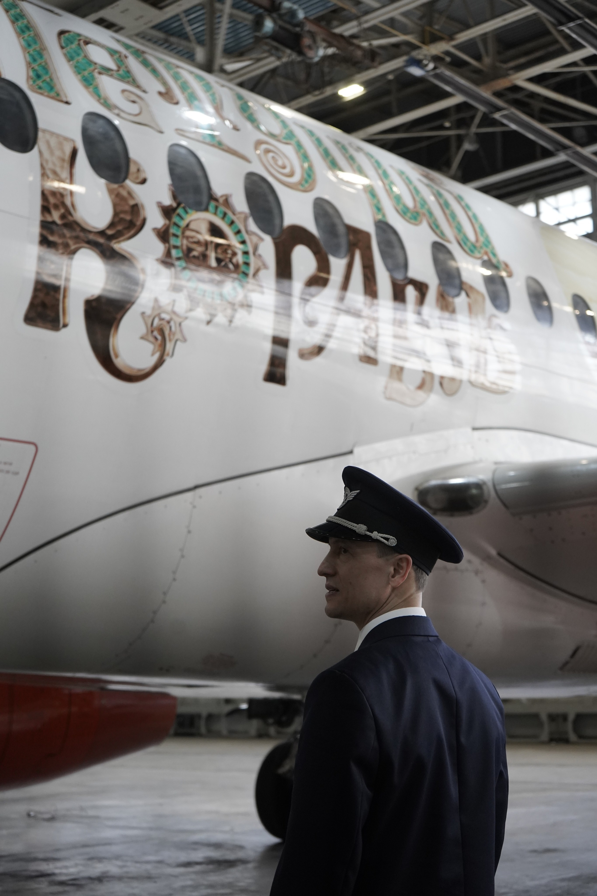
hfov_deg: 26.5
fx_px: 1269
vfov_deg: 38.9
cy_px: 448
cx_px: 298
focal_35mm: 51
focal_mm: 51
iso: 2500
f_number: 5
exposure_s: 1/250
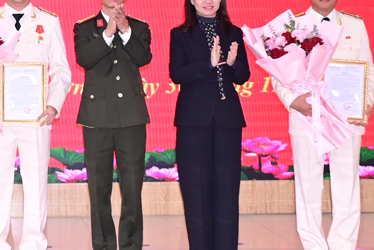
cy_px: 32
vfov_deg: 14.9
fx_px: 946
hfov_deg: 21.4
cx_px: -16
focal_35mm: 91
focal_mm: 18
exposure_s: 1/200
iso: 800
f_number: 4
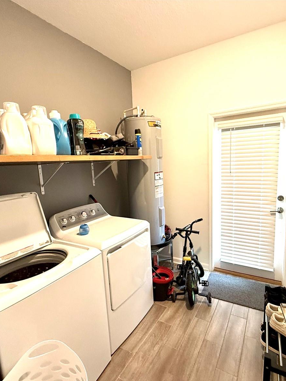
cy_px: 193
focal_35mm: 19
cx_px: 152
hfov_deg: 68.6
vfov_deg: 84.7
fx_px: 209
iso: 250
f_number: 2.2
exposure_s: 1/60
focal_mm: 2.22
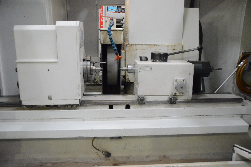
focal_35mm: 33
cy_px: 84
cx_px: 126
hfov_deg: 57.3
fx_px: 230
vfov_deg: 39.8
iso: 6400
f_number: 3.8
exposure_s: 1/1000
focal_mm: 22
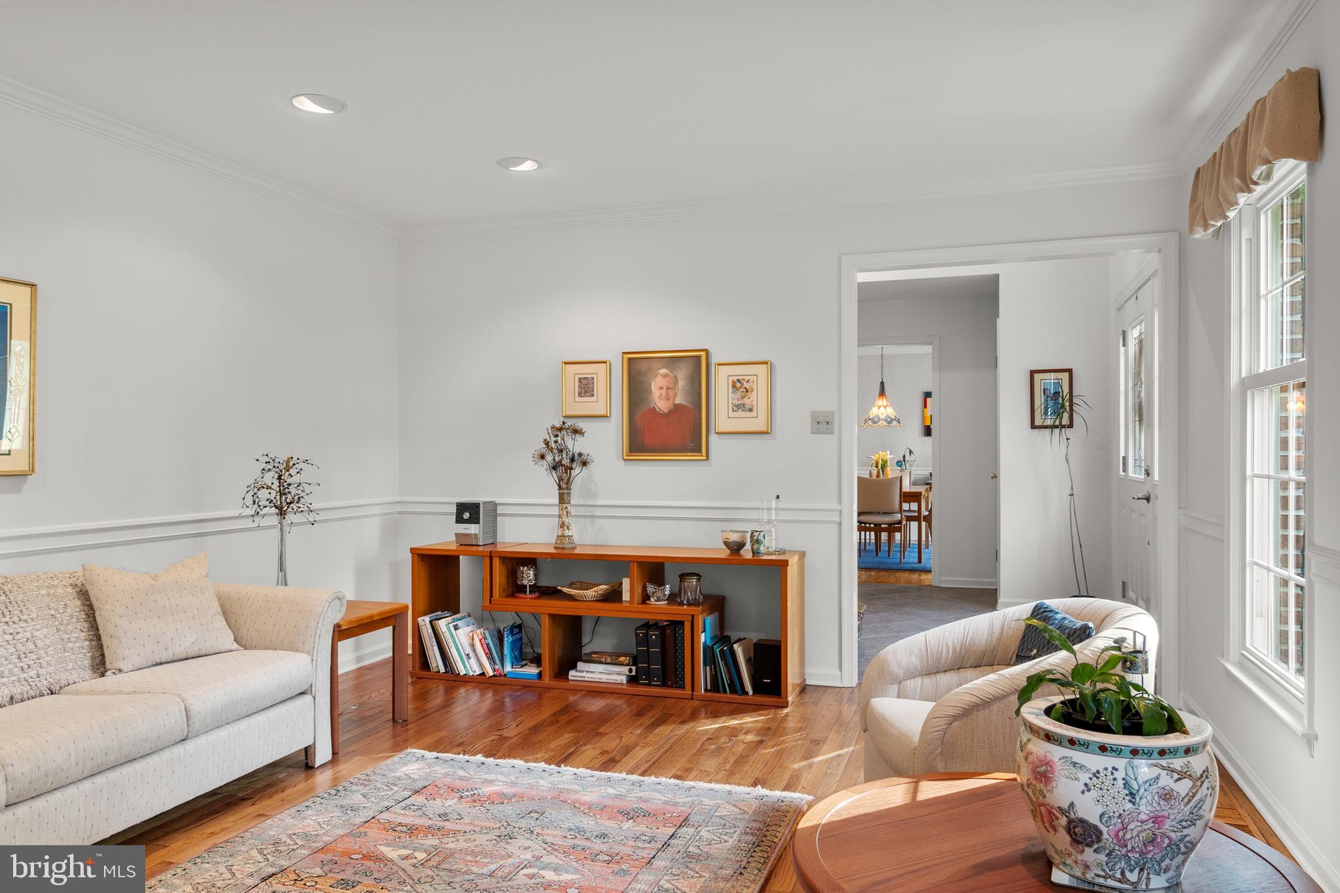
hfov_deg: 73.7
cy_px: 446
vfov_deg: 53.1
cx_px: 670
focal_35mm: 24
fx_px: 893
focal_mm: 16
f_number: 9
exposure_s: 1.6
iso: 250
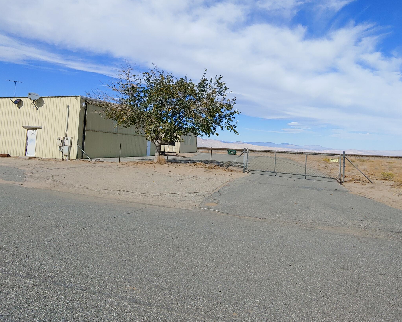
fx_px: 274
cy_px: 116
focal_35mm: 23
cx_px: 188
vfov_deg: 59.9
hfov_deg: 72.5
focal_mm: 2.18
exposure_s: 1/1351
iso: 50
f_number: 1.9
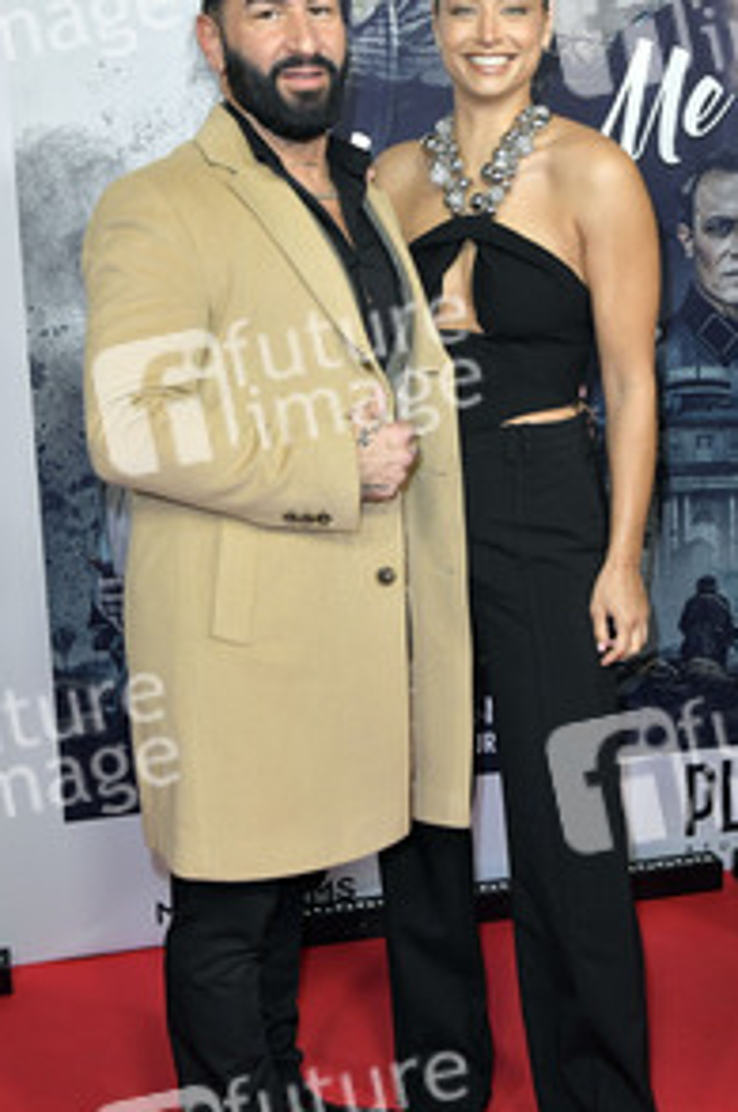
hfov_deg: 27.4
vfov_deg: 40.4
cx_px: 397
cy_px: 575
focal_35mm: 49
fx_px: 1512
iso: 1600
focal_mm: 36
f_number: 8
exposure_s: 1/250
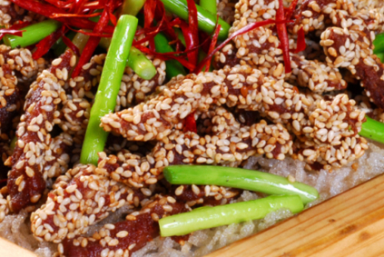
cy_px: 59
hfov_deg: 9.4
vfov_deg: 6.3
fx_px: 2328
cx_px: 129
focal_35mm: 218
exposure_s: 1/100
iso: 100
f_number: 14
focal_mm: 60
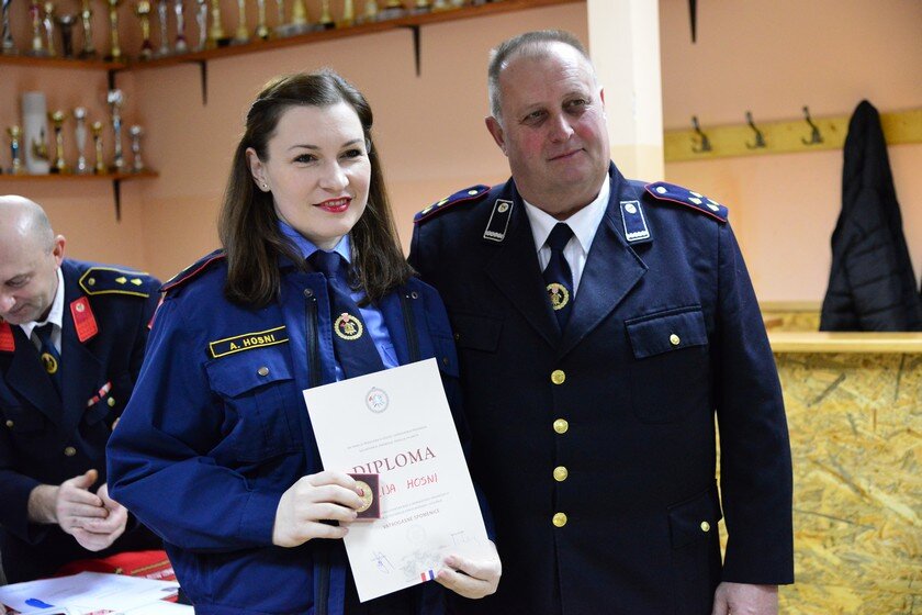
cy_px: 308
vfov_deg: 24.6
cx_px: 461
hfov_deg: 36.2
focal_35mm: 55
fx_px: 1409
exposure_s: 1/60
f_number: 4
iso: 6400
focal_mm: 55
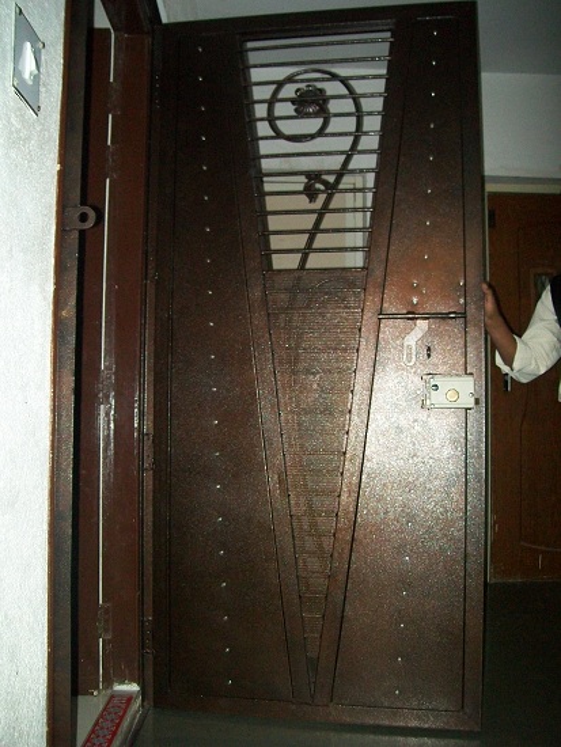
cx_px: 280
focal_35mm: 34
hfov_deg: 41.8
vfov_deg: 53.9
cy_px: 374
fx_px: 734
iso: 200
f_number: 2.7
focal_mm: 6.1
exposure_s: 1/125
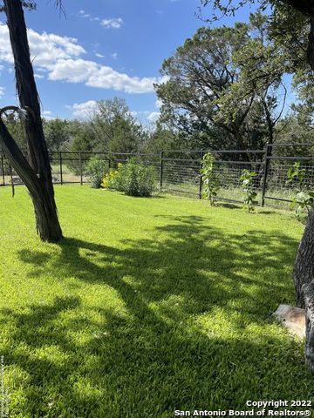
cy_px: 209
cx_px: 157
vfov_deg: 67.3
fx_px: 314
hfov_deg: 53.1
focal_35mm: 26
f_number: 1.6
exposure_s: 1/1715
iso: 32
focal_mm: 5.1
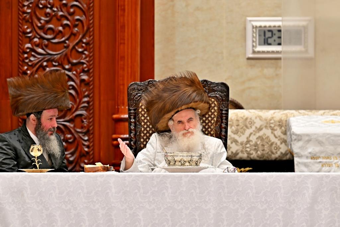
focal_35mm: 300
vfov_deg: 4.6
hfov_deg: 6.9
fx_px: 2832
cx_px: 170
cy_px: 114
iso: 160
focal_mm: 200
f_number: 2.8
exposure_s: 1/250
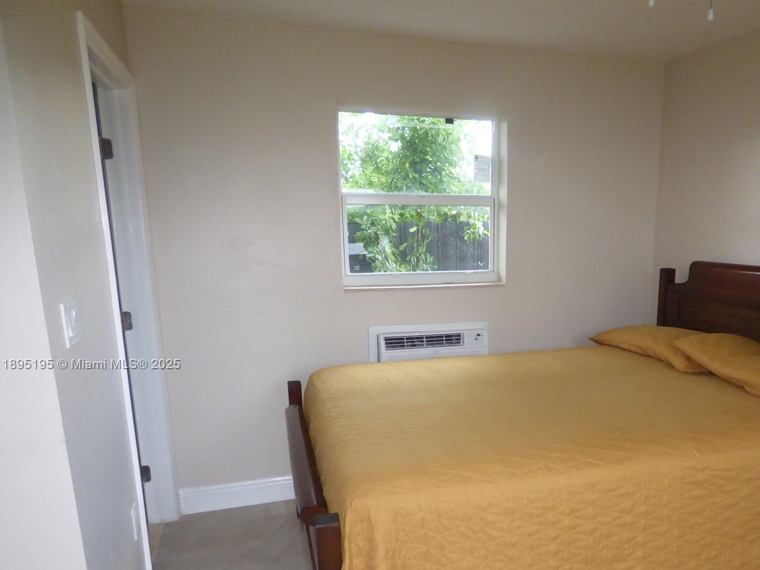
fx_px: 571
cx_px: 477
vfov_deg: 52.3
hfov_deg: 66.3
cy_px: 365
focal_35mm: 26
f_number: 2.8
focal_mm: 3.58
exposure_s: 1/60
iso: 400
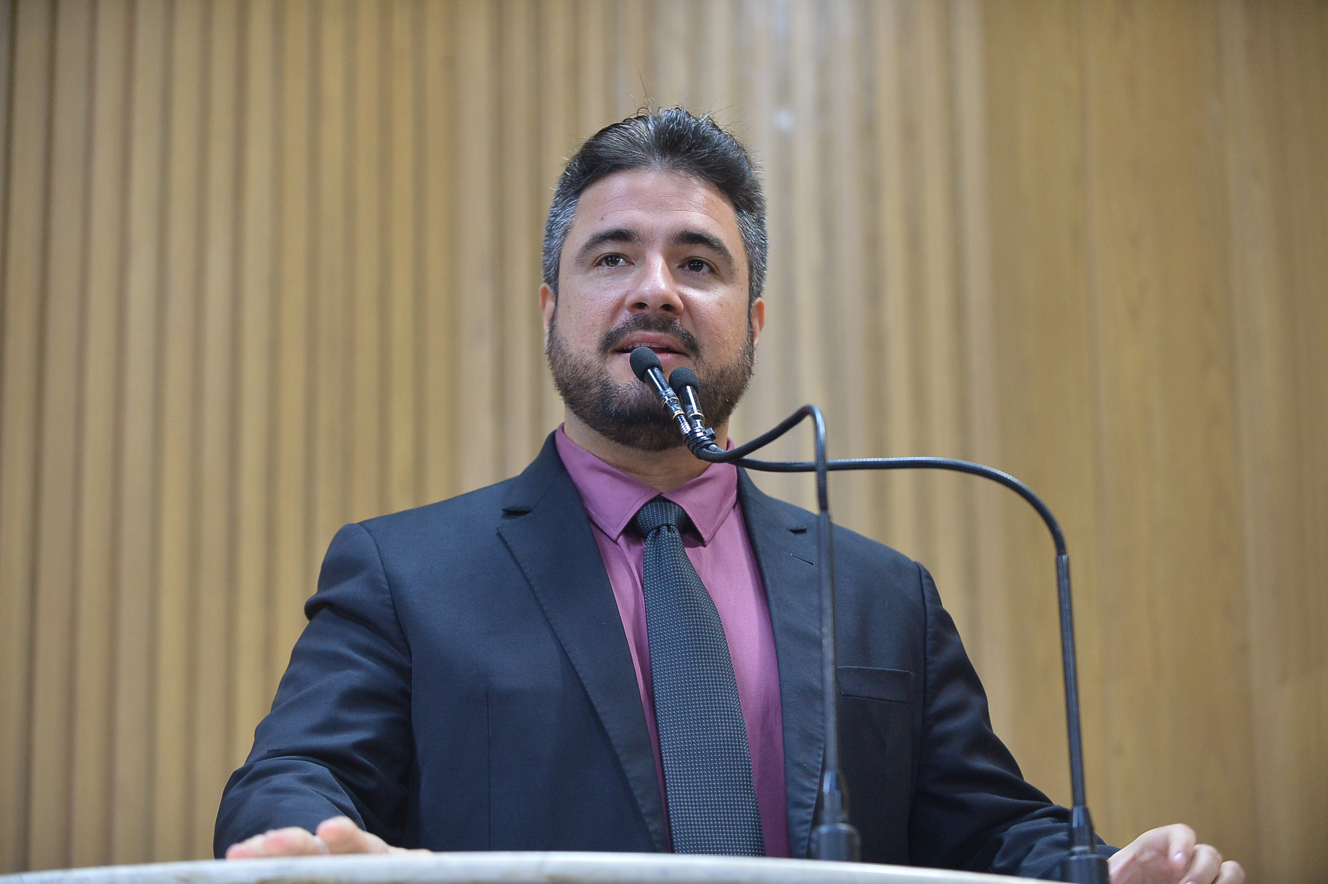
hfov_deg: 19.5
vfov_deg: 13.0
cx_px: 664
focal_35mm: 105
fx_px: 3871
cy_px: 442
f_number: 2.8
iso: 4000
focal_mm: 105
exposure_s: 1/320
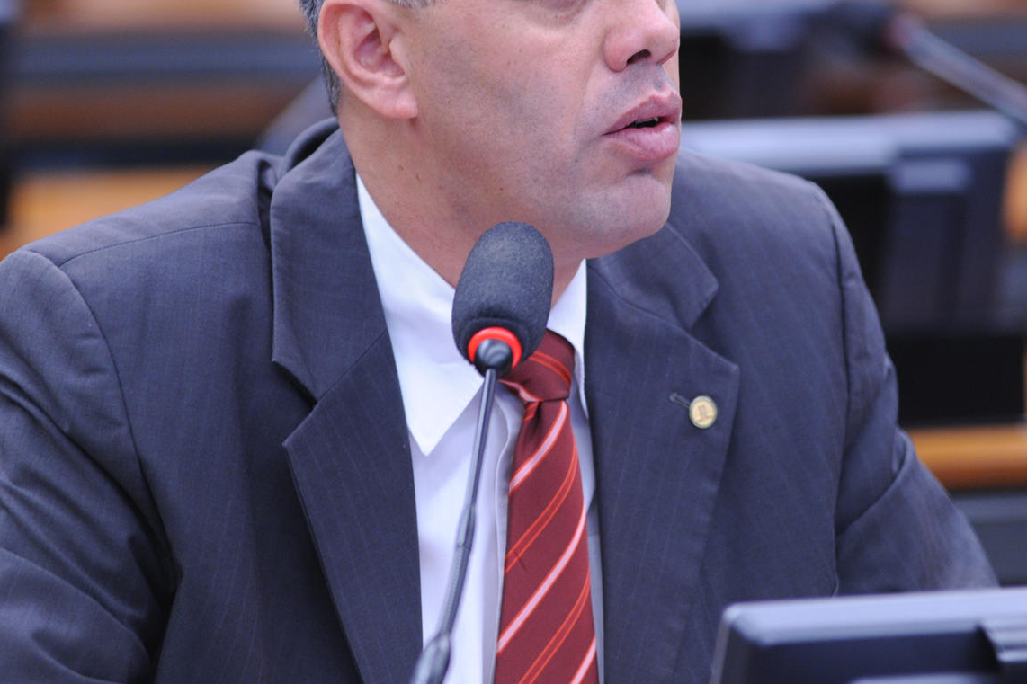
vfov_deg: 5.1
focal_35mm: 268
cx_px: 548
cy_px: 156
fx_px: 7644
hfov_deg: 7.7
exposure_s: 1/160
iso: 1250
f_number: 3.5
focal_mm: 170
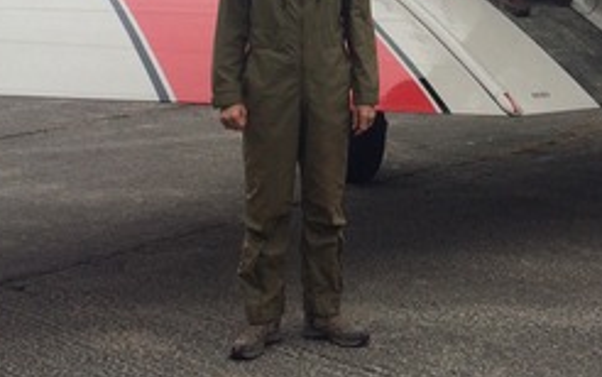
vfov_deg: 15.7
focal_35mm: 80
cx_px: 433
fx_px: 1313
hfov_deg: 25.6
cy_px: -73
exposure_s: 1/805
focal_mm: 4.15
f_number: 2.2
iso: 32
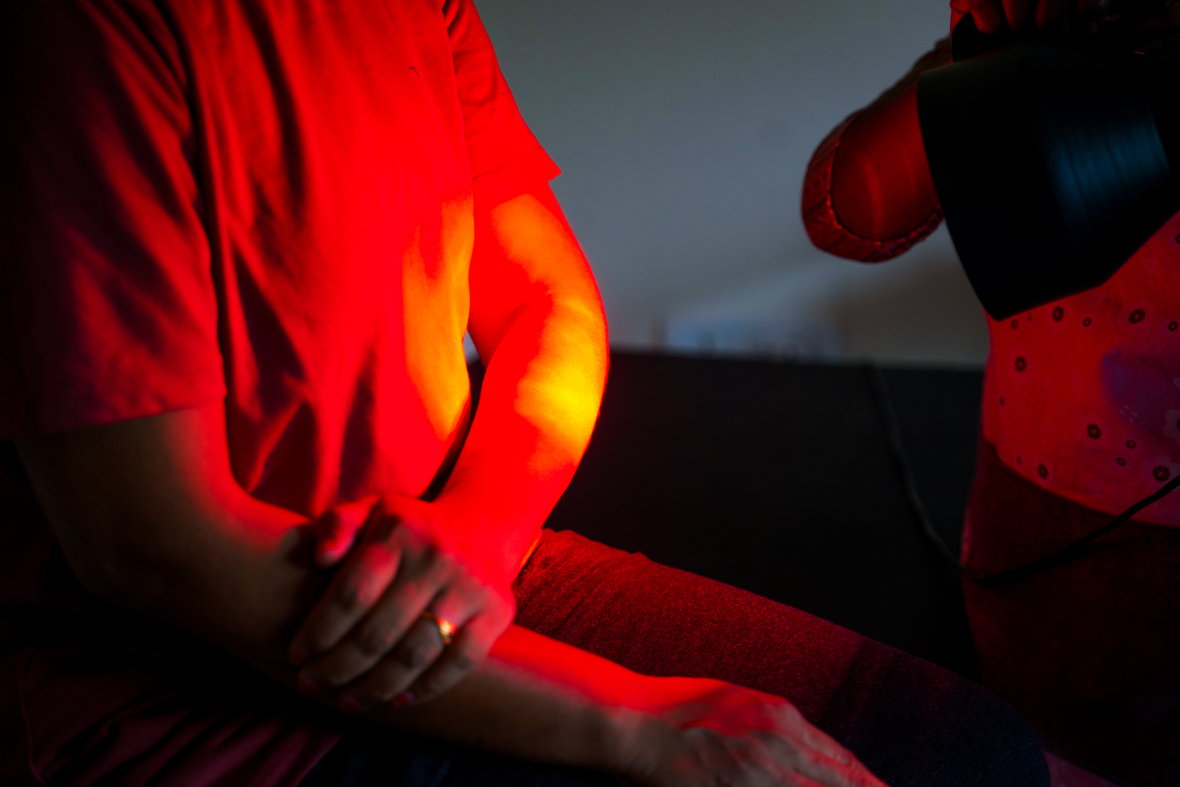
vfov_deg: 20.9
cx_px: 590
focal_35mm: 65
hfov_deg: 31.0
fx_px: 2131
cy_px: 394
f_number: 3.2
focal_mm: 65
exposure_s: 1/400
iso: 1000
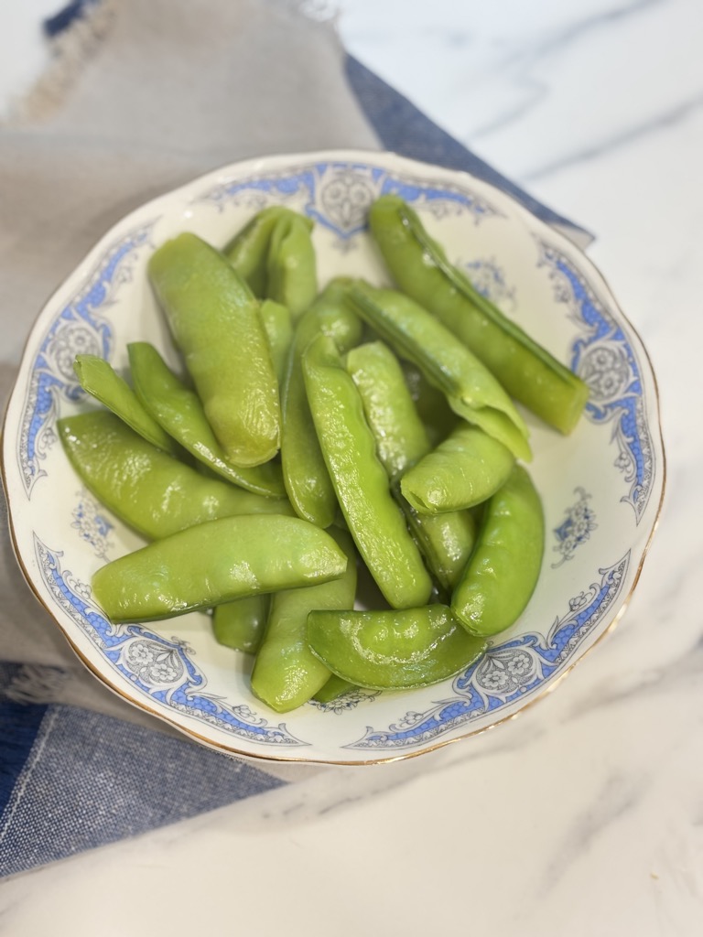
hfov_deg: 28.0
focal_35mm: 52
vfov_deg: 36.8
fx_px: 1408
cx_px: 352
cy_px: 468
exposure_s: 1/50
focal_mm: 5.96
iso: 100
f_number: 1.6
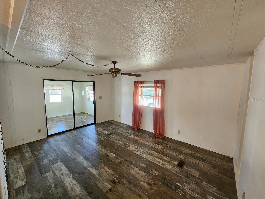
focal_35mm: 13
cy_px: 100
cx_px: 132
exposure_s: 1/30
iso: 320
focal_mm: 2.2
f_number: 2.2
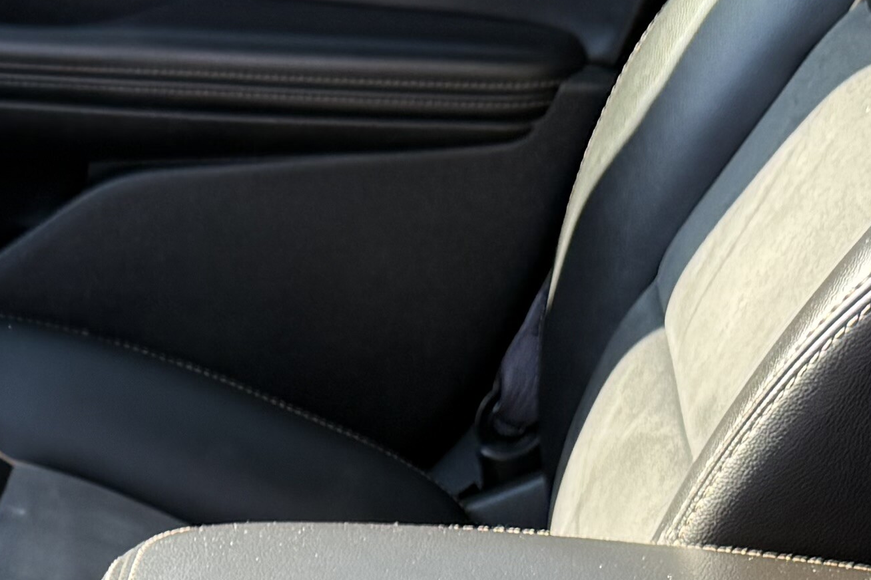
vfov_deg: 11.3
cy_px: 1181
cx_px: 1
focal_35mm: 109
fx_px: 2637
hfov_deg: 18.3
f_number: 1.78
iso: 100
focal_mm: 6.76
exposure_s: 1/294
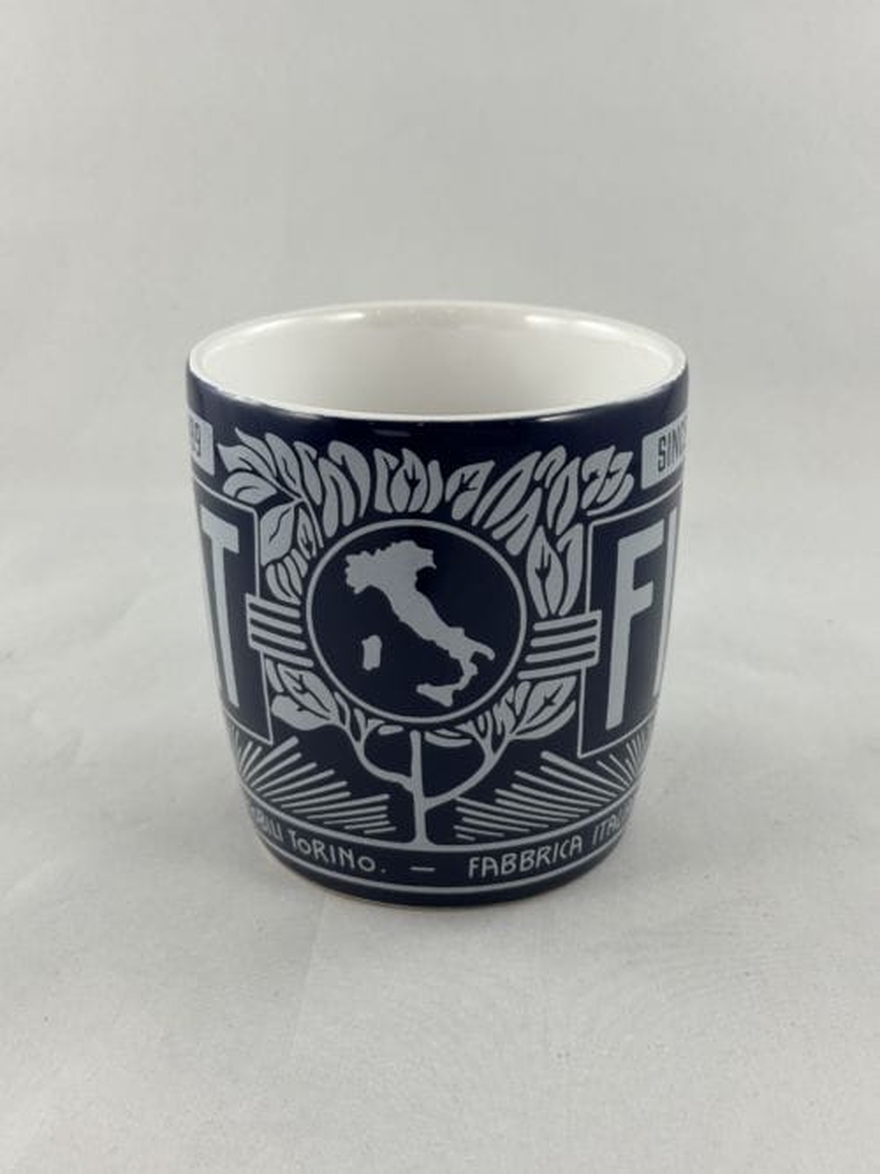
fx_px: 1628
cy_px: 587
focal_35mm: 48
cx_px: 440
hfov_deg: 30.3
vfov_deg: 39.7
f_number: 1.78
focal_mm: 6.86
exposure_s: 1/100
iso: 64
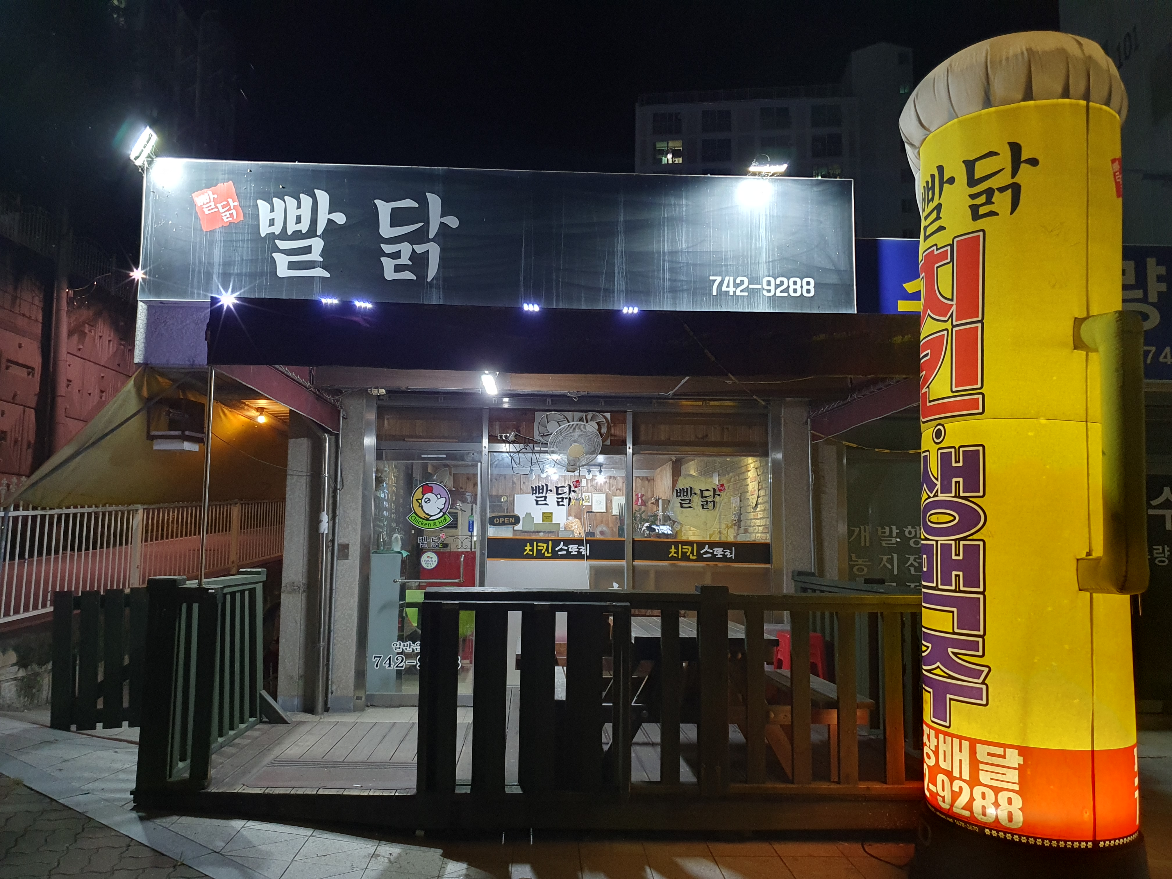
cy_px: 440
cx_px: 586
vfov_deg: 53.1
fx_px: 880
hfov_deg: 67.3
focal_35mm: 26
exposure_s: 1/40
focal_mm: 4.32
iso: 250
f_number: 1.5
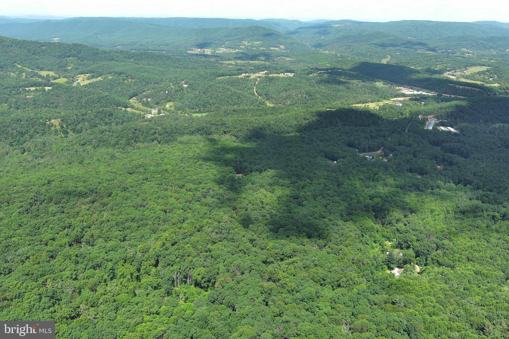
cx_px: 254
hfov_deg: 63.7
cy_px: 170
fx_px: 410
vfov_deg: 45.0
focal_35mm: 29
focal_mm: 10.57
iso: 100
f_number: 2.8
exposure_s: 1/581
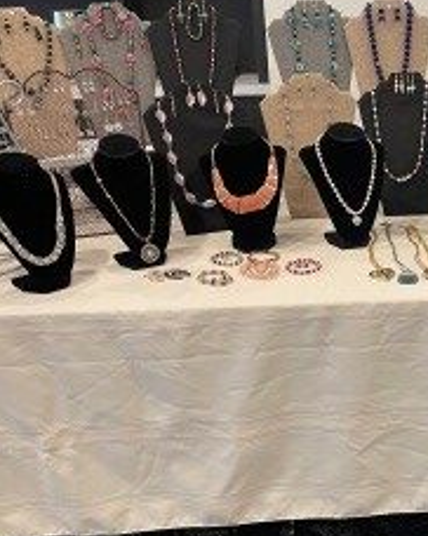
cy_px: 266
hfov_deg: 29.9
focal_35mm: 48
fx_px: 761
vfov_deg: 38.8
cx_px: 393
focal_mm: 5.1
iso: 125
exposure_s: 1/60
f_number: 1.6
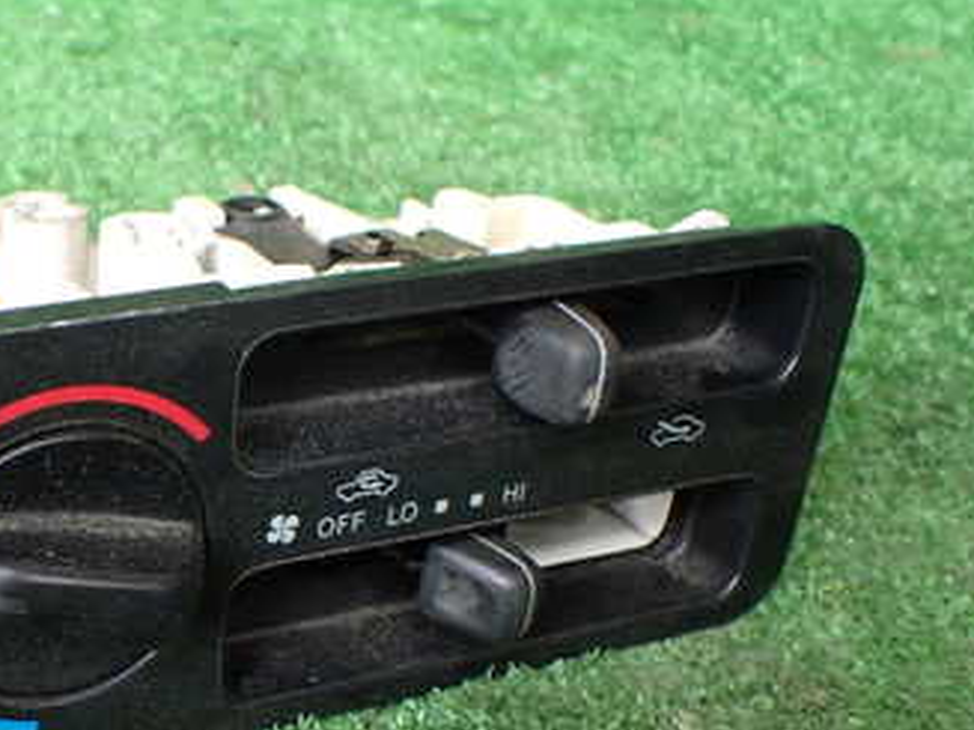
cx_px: 98
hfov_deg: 33.1
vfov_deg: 26.1
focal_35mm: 55
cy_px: 569
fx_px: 1547
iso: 320
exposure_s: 1/125
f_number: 2.3
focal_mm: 5.4
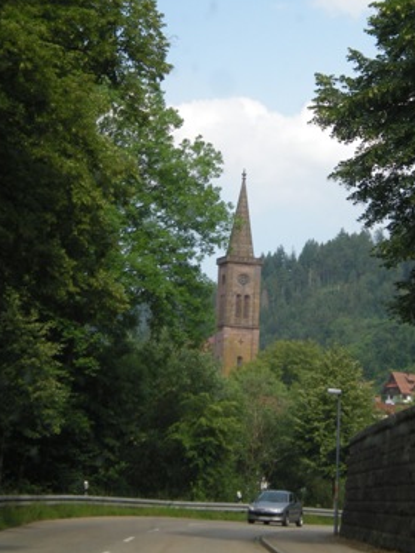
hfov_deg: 11.8
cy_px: 248
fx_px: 2013
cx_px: 242
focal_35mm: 126
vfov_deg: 15.6
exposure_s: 1/250
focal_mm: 17.3
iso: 123
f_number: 5.7
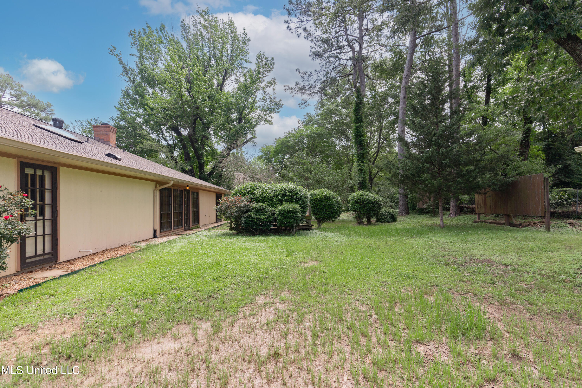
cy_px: 194
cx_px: 291
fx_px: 275
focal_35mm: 17
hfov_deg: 93.3
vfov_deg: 70.4
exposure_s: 1/200
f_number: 5.6
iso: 160
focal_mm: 17
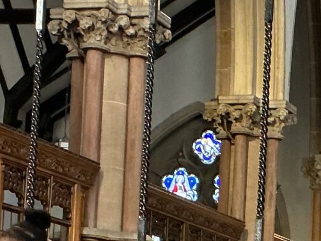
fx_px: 1372
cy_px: 292
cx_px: 336
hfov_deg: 13.1
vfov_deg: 9.9
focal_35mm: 148
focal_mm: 3
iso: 250
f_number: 1.8
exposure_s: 1/30
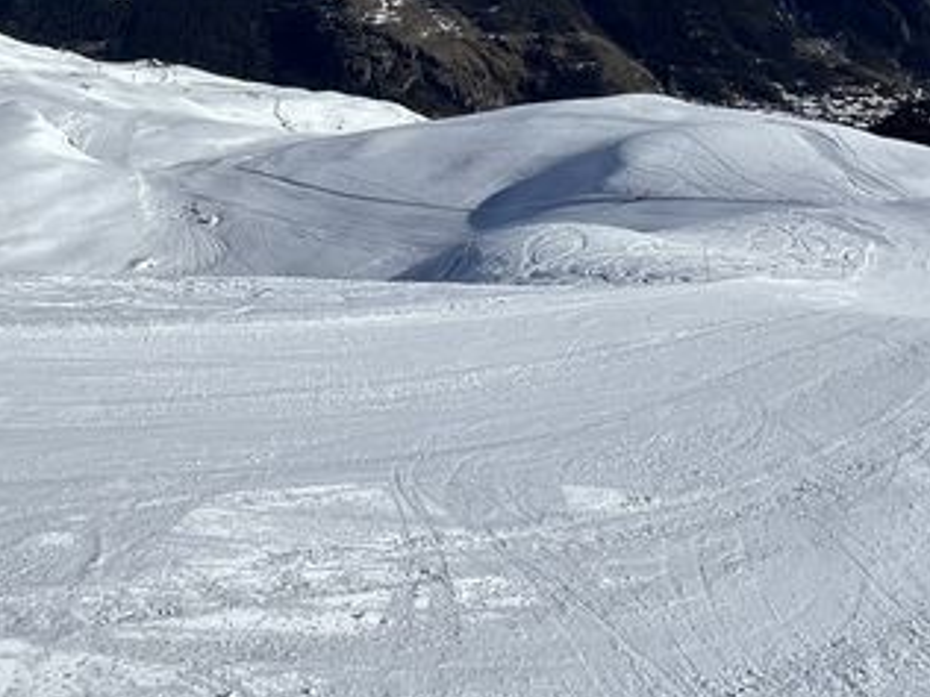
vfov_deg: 32.4
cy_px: -125
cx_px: 374
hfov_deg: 49.8
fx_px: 994
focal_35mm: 37
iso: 40
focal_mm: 1.57
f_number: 1.8
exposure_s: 1/4785
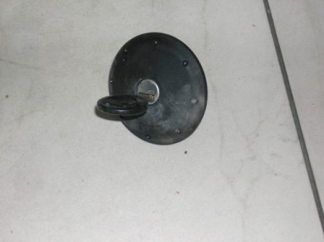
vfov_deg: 18.0
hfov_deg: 23.9
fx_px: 767
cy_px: 121
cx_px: 162
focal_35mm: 82
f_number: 4.2
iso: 50
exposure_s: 1/60.1
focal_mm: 13.7
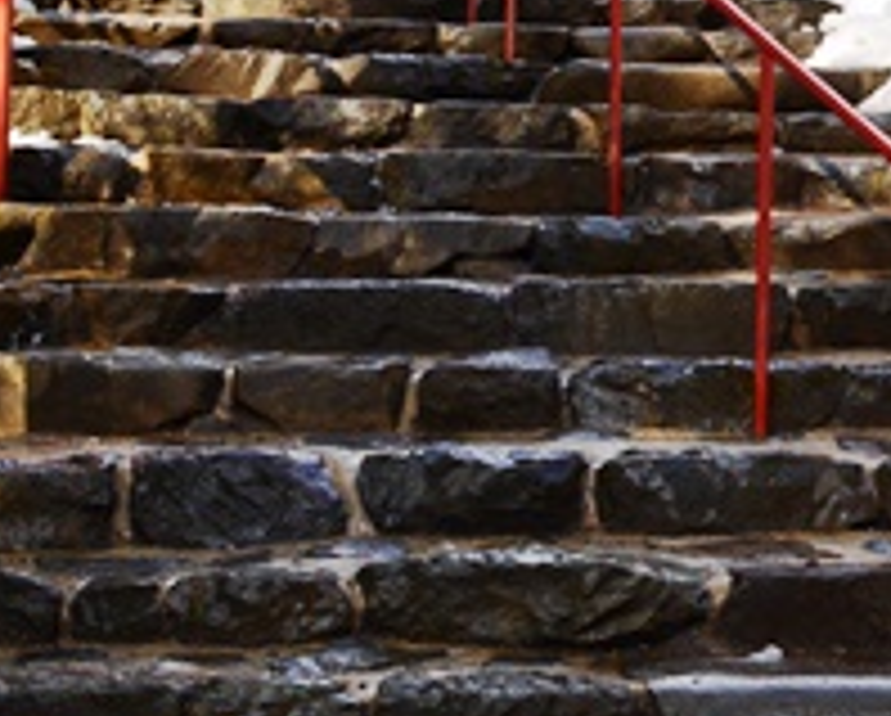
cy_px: -29
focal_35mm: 123
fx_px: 3248
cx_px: 990
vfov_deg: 12.4
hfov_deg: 15.2
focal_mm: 25
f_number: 5.6
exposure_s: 1/200
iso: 200
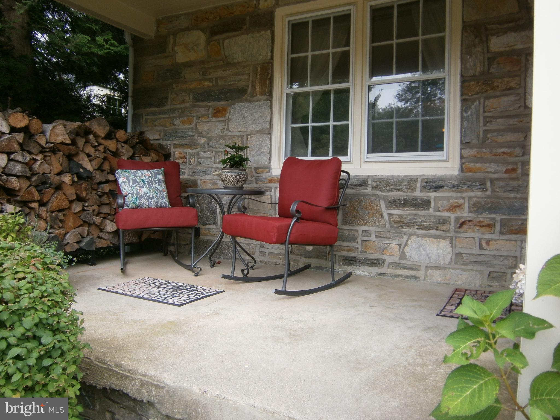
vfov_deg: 53.1
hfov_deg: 67.3
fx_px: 421
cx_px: 280
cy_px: 210
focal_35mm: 26
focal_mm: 4.7
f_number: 2.8
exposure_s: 1/160
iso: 80
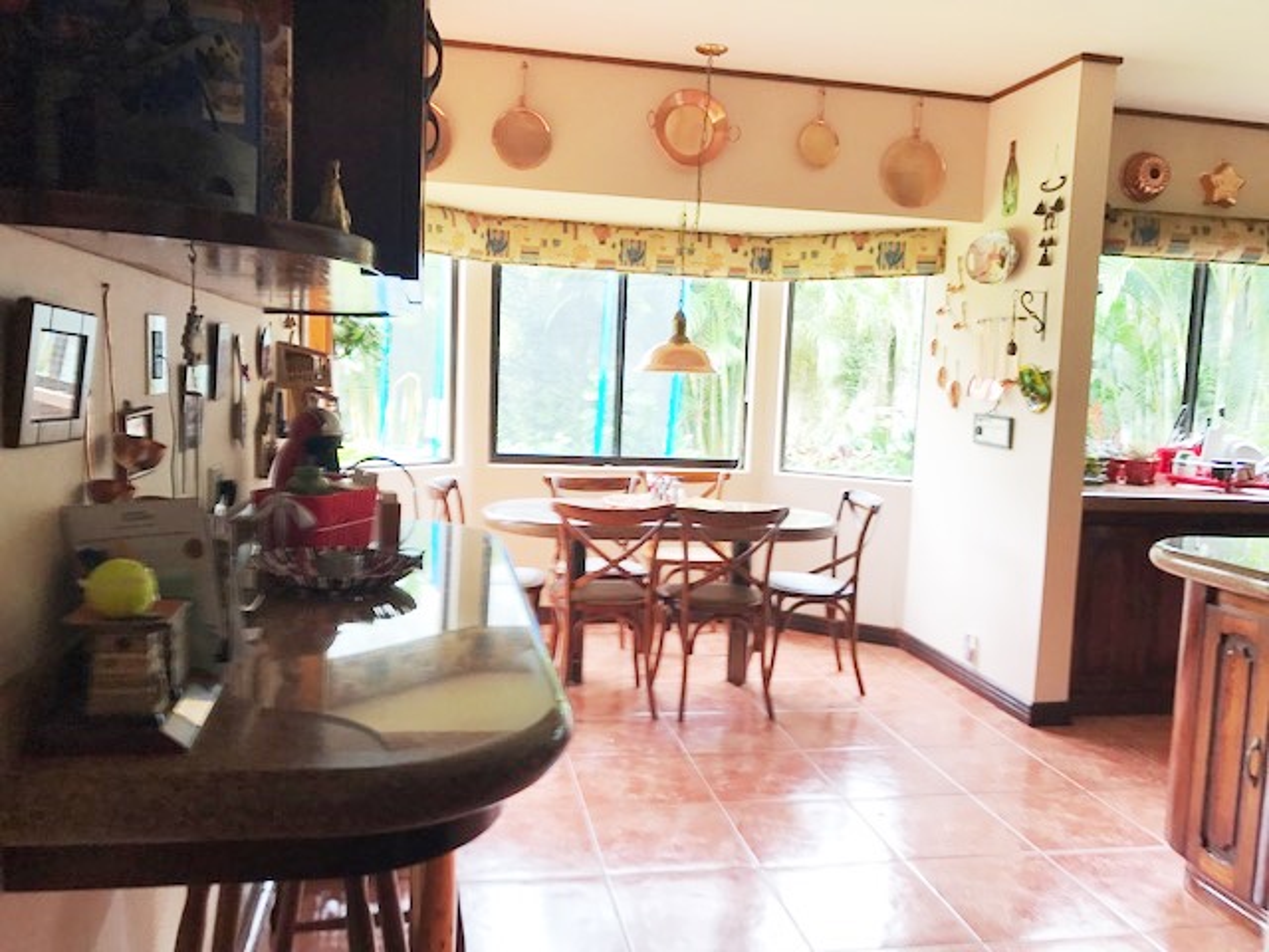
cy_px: 476
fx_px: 1026
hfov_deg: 63.4
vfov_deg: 49.7
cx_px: 634
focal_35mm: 28
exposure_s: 1/92
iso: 32
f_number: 1.8
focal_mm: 3.99
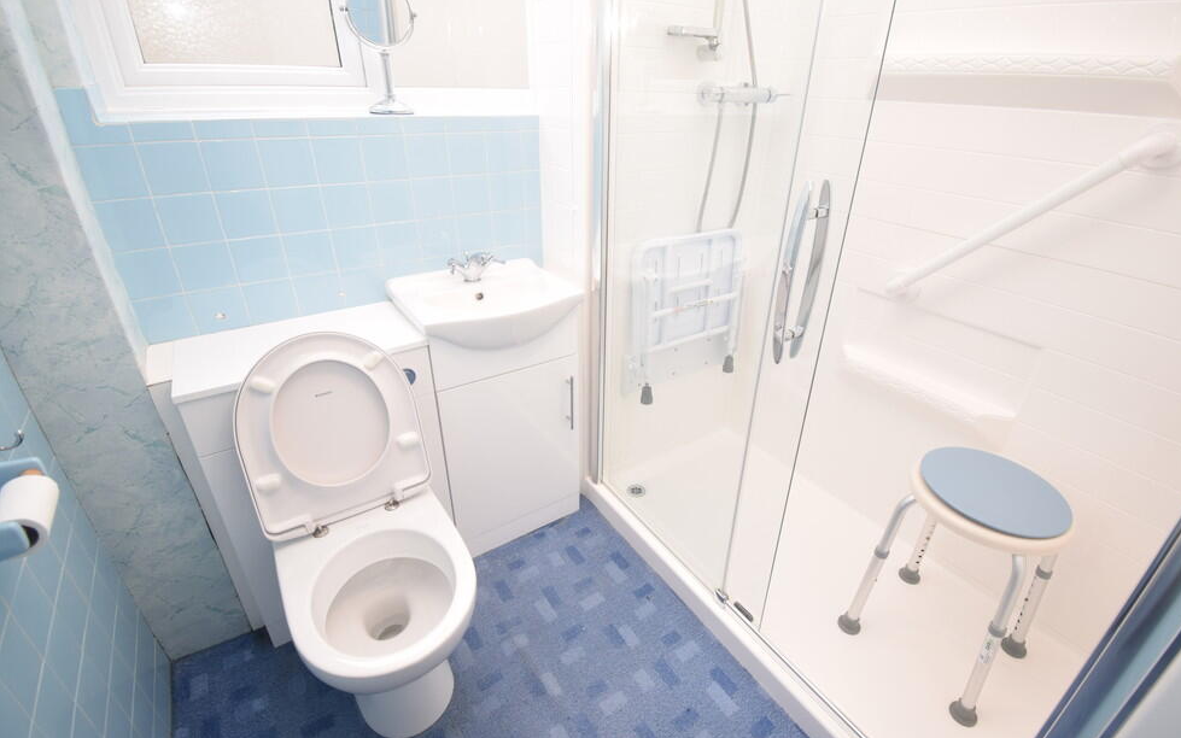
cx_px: 616
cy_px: 361
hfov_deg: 97.8
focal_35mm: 16
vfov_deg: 71.3
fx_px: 515
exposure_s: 1/100
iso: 400
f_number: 5
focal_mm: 10
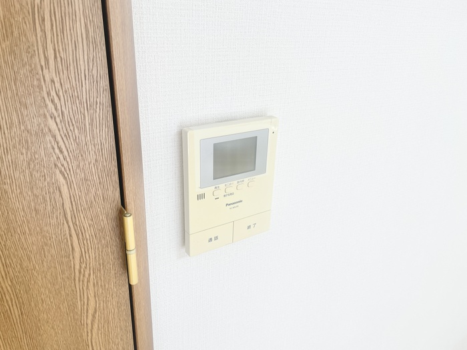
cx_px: 234
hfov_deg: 67.3
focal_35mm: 26
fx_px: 351
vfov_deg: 53.1
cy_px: 175
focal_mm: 4.2
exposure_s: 1/120
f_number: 1.6
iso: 40
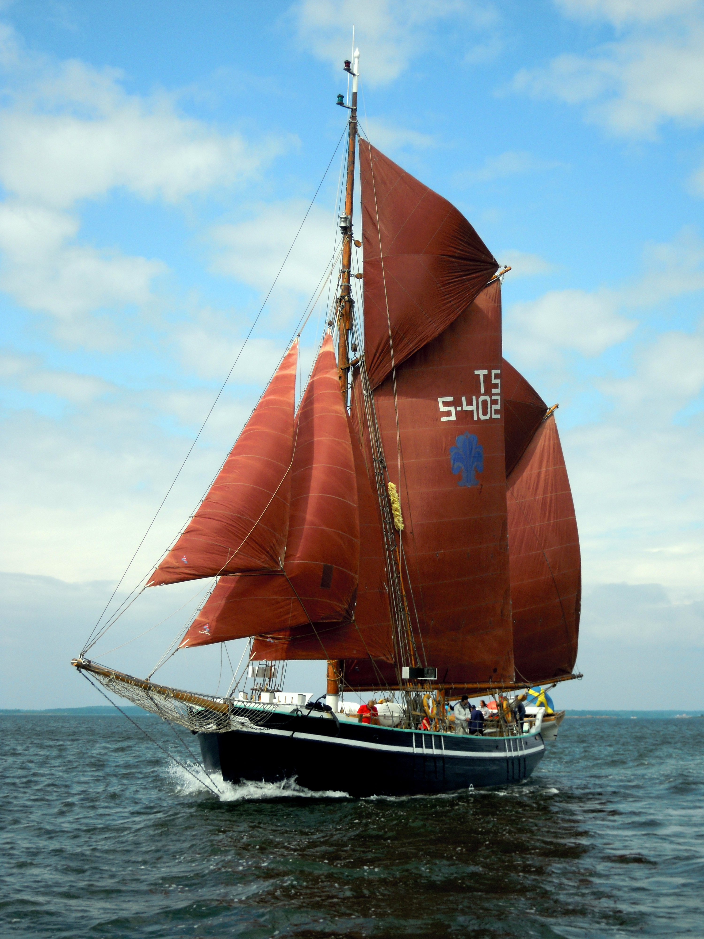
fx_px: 1708
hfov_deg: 23.3
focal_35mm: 63
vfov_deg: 30.7
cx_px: 352
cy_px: 470
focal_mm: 11.2
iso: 100
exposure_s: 1/250
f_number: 8
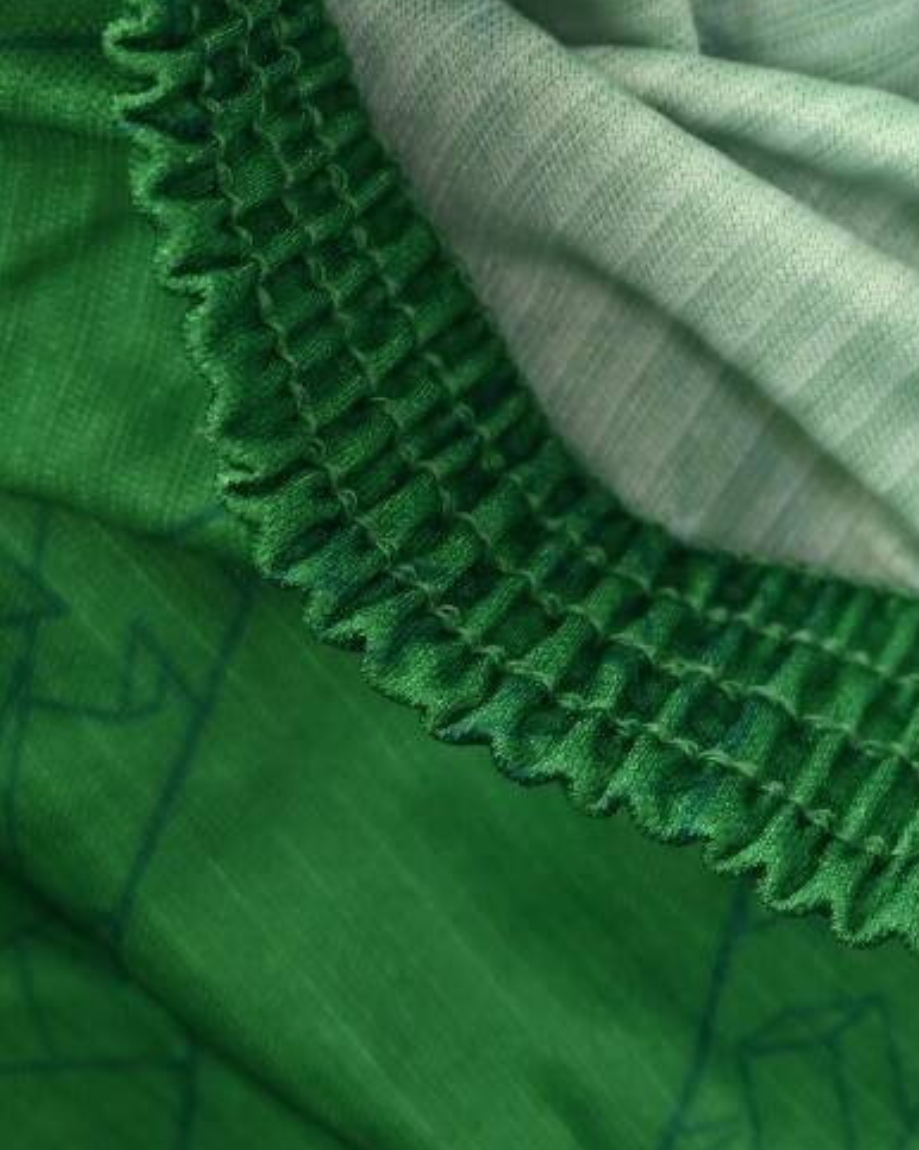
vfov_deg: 21.2
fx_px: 2858
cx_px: 2100
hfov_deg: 13.9
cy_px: -227
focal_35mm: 84
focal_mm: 24
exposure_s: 1/125
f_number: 4.8
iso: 200
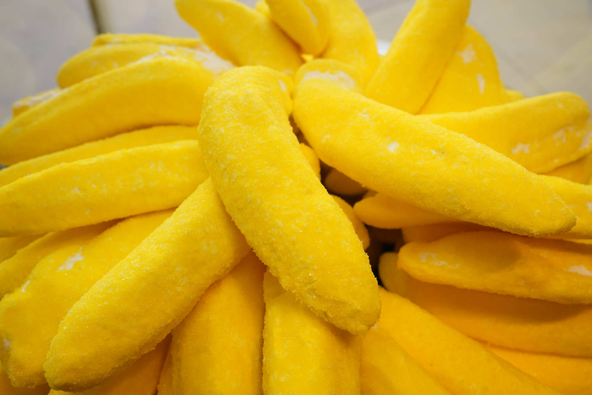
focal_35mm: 35
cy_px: 198
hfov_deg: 54.4
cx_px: 296
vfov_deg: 37.8
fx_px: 575
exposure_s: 1/125
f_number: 8
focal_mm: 35
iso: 320
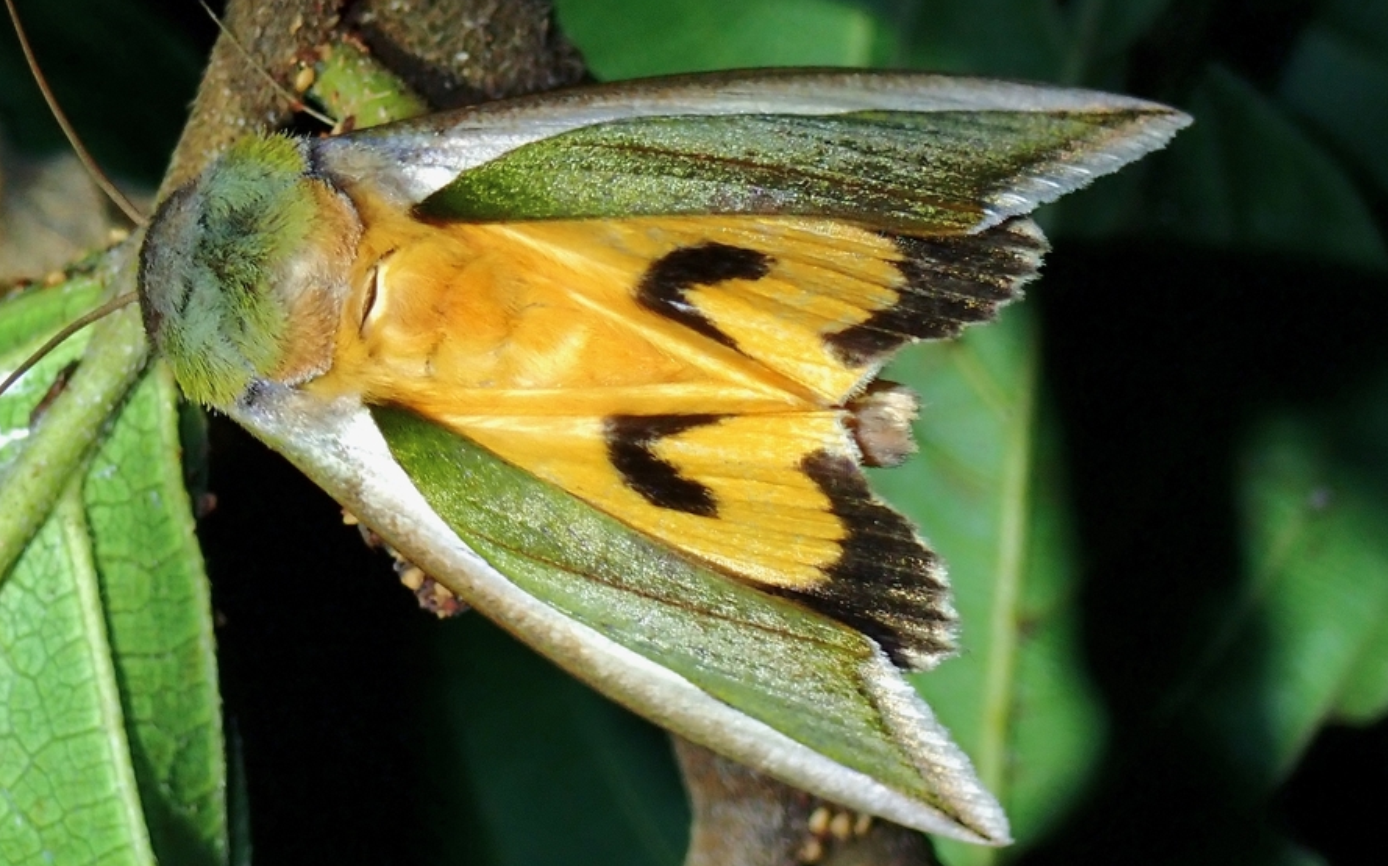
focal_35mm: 136
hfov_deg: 15.4
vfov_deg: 9.6
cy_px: 299
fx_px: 5143
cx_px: 537
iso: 200
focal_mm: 18
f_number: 6.3
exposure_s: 1/250
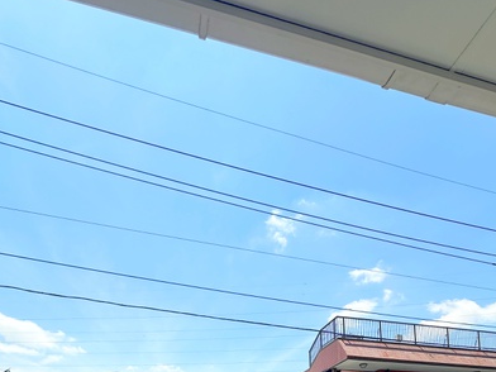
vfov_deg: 40.9
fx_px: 358
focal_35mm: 25
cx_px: 242
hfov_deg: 69.4
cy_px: 431
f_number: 2.2
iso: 40
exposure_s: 1/1575
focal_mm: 2.22
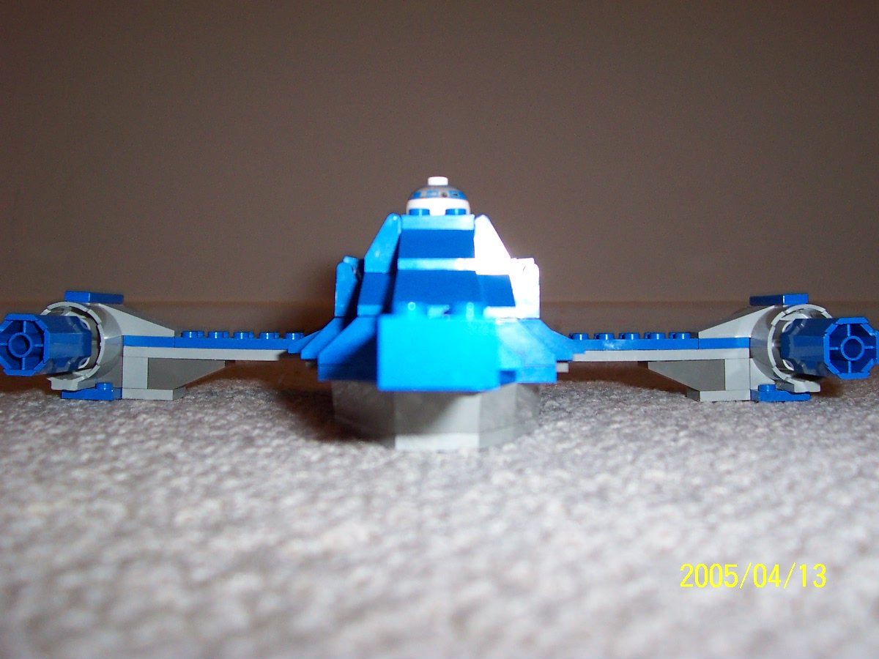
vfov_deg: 38.7
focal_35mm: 37
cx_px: 440
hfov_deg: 50.1
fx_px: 940
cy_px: 330
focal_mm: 5.6
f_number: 2.8
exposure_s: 1/60
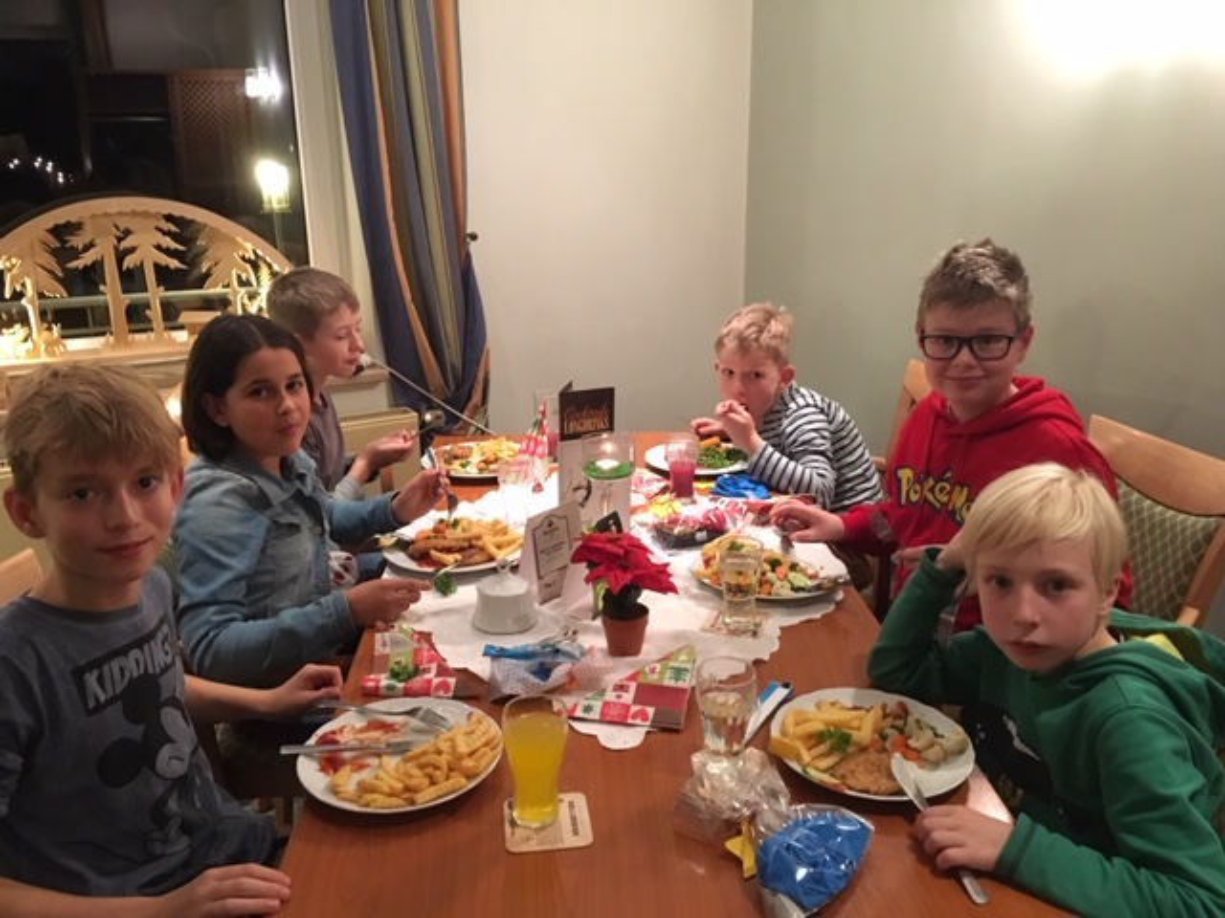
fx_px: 1026
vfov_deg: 48.2
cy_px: 459
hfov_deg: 61.7
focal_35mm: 29
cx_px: 612
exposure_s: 1/17
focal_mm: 4.15
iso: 320
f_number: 2.2
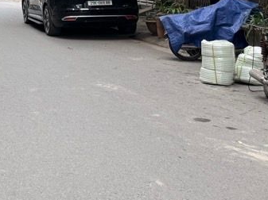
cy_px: -67
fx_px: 565
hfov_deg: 22.8
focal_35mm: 73
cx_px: -111
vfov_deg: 18.6
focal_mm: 6.76
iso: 160
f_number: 1.78
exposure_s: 1/237
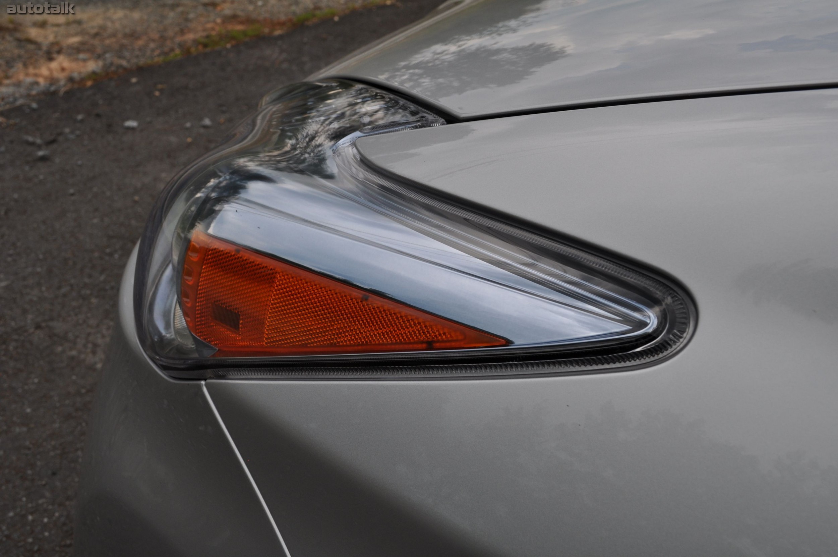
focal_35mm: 39
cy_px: 278
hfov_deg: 49.6
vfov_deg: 34.1
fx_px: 907
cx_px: 419
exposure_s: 1/200
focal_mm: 26
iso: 200
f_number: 10
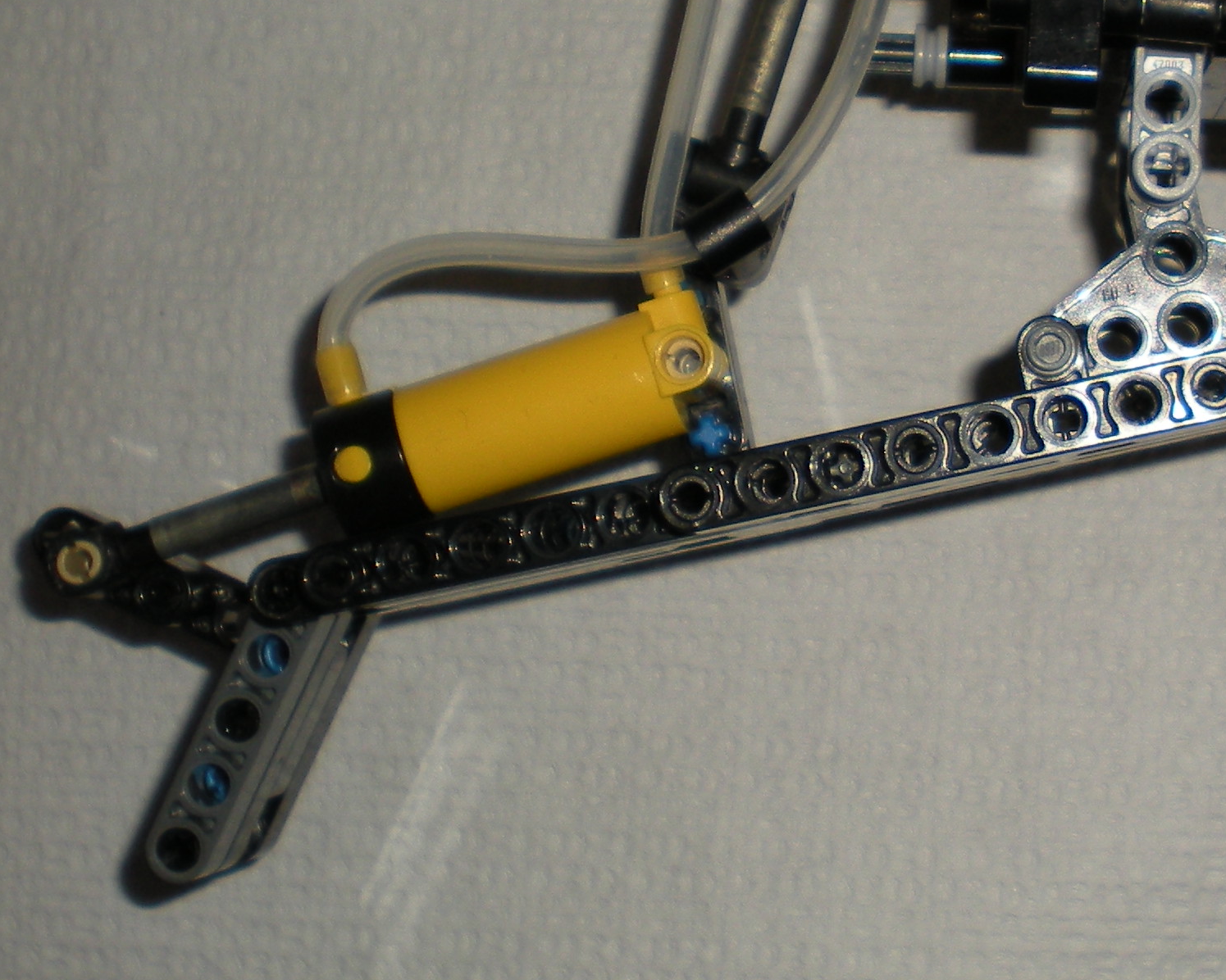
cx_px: 1123
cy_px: 337
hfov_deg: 22.9
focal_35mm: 81
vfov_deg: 18.9
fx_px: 2939
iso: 64
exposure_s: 1/60
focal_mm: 6.3
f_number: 3.1
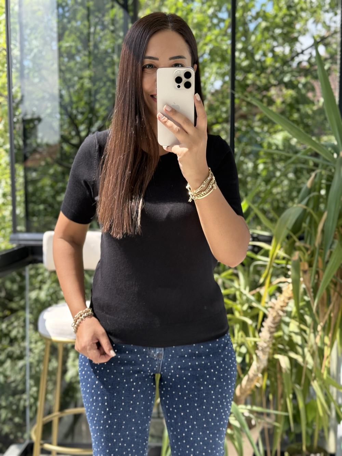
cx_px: 171
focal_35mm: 48
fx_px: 632
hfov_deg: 30.3
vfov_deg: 39.7
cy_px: 228
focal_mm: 6.76
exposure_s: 1/615
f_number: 1.78
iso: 80
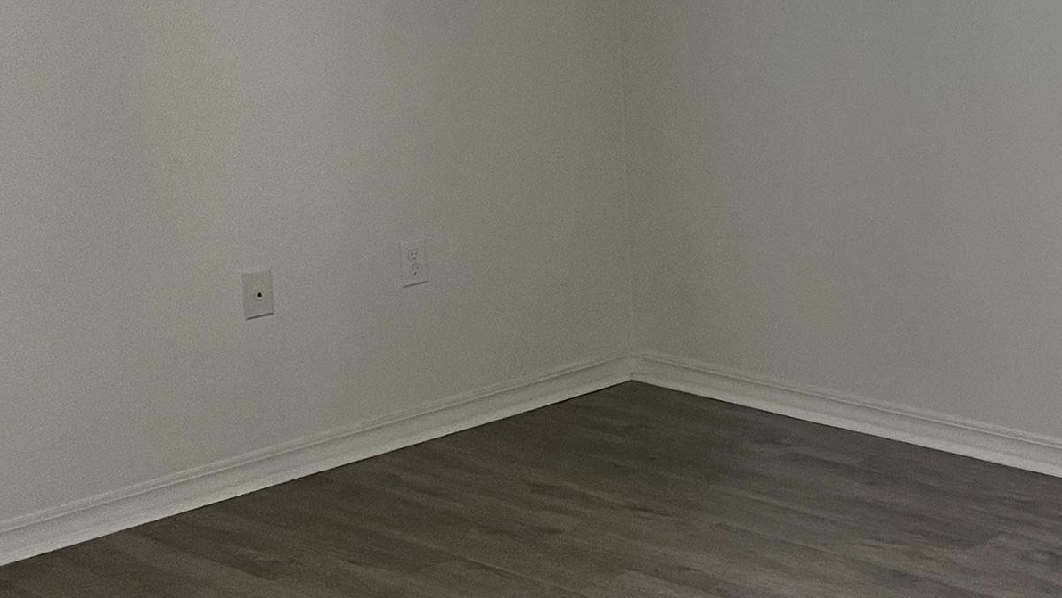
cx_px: 1238
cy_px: 60
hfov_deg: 26.2
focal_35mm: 73
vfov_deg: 16.3
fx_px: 2056
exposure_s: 1/60
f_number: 1.5
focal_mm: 5.7
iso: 125
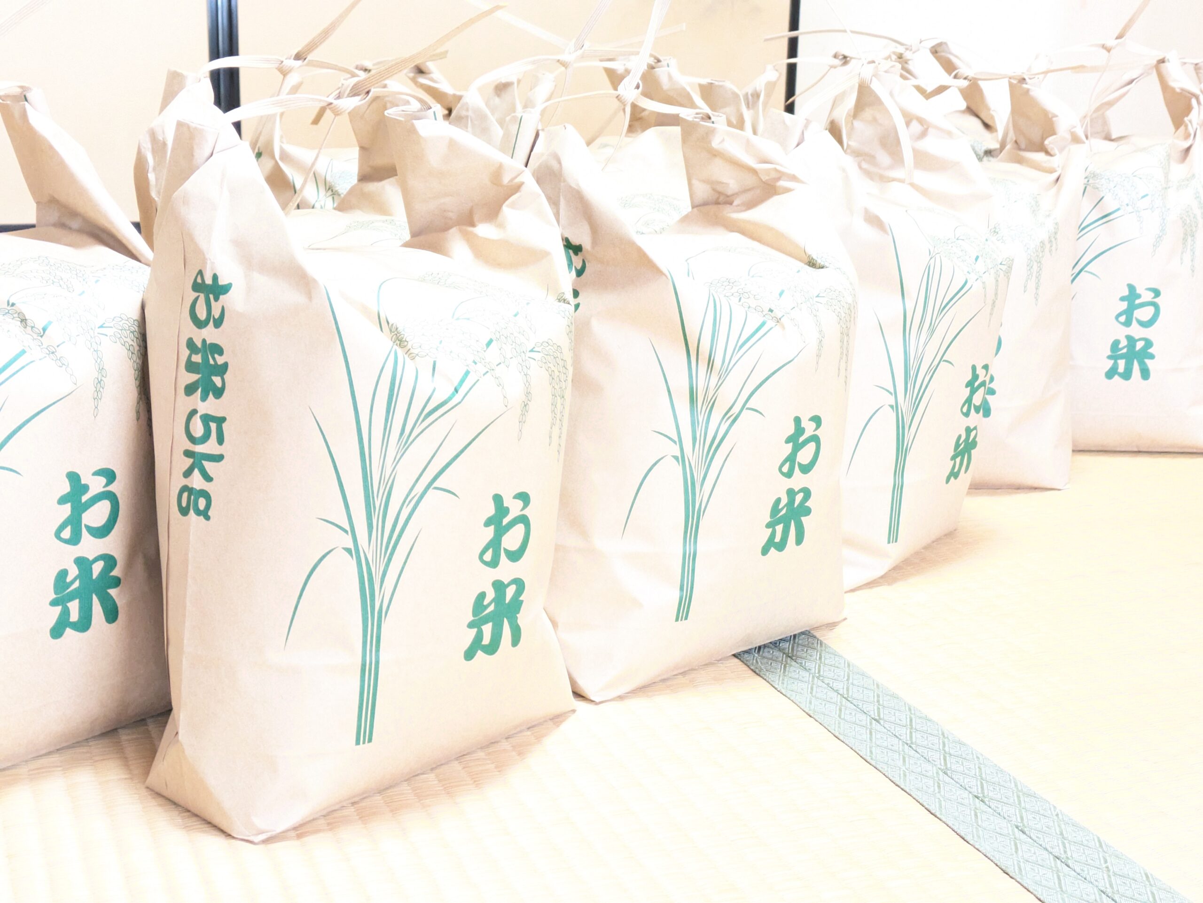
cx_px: 602
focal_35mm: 51
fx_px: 1773
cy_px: 452
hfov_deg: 37.5
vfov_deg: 28.6
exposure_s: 1/60
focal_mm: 5.43
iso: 947
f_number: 1.89
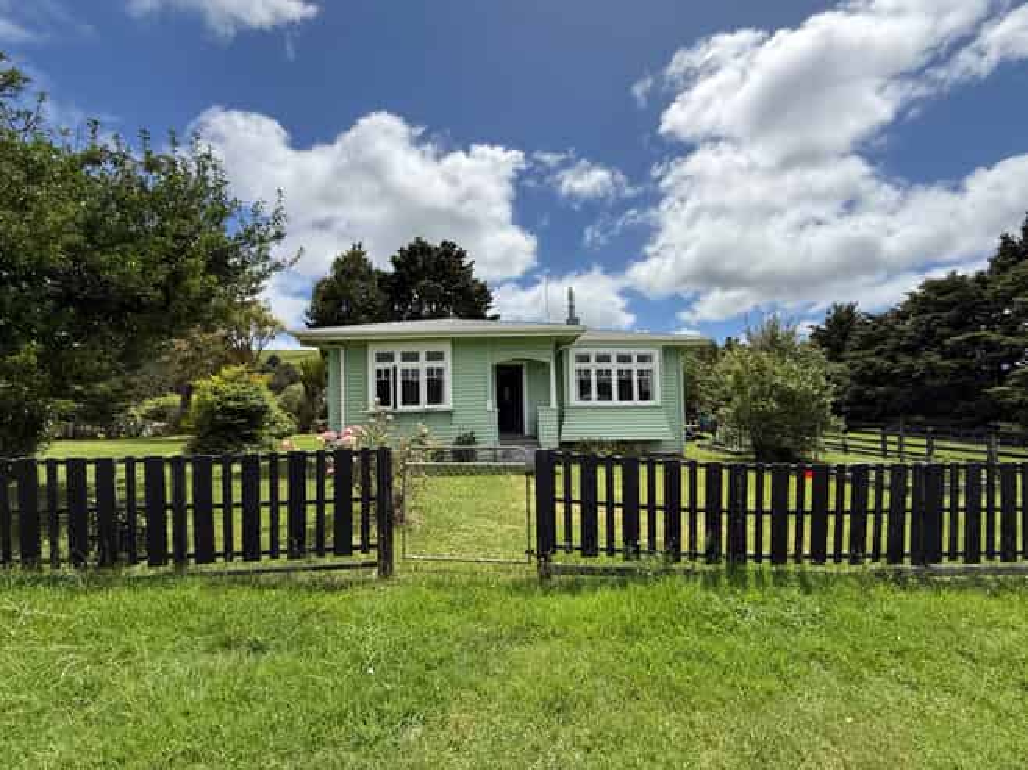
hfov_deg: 102.1
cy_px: 385
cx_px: 514
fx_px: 416
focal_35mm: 14
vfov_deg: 85.6
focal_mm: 2.22
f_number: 2.2
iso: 50
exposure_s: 1/2976
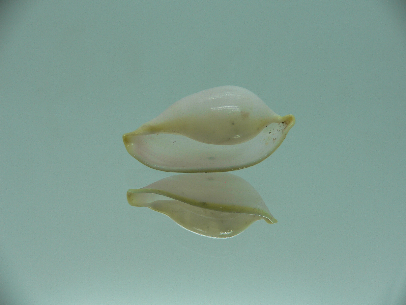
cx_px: 203
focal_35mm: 35
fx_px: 411
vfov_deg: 40.7
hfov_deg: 52.6
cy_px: 152
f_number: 2.8
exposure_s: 1/80
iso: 80
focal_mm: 4.6
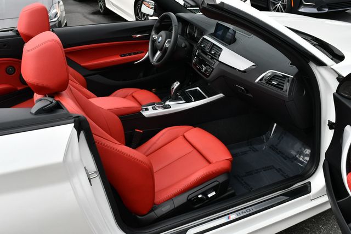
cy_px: 117
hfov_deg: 53.1
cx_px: 176
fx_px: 351
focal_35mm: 36
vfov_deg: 36.9
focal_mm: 18
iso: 160
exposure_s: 1/250
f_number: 8
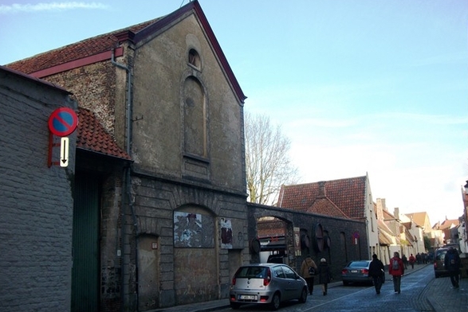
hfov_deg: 55.8
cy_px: 159
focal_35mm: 34
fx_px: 442
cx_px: 232
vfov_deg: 38.9
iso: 80
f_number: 8.8
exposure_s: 1/40
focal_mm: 5.7
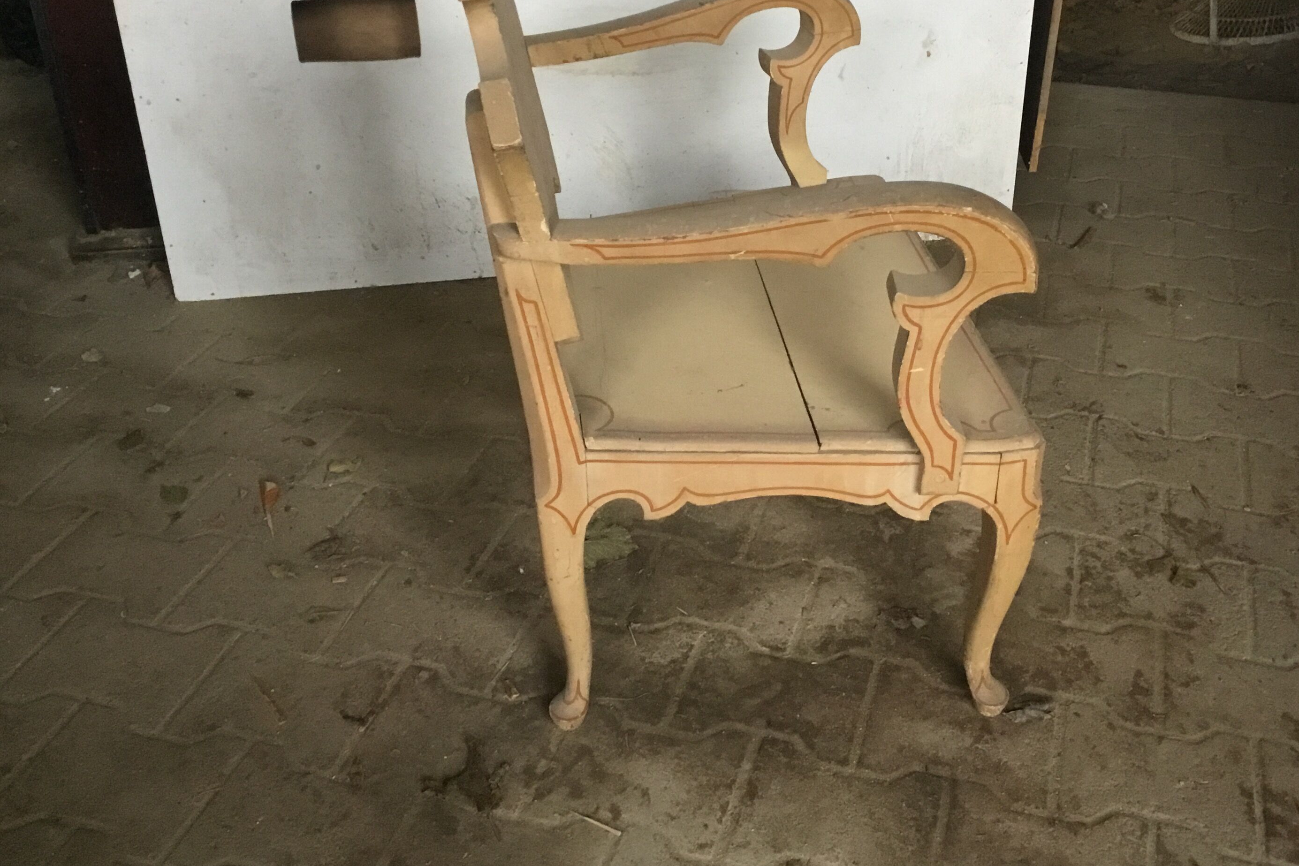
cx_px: 743
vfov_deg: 34.9
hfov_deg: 50.5
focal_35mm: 38
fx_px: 1371
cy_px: 324
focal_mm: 3.3
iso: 200
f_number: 2.4
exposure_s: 1/33
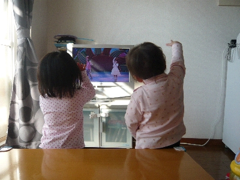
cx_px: 120
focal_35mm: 28
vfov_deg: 49.7
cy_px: 90
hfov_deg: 63.4
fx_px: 194
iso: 100
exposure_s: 1/125
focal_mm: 4.6
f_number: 2.8
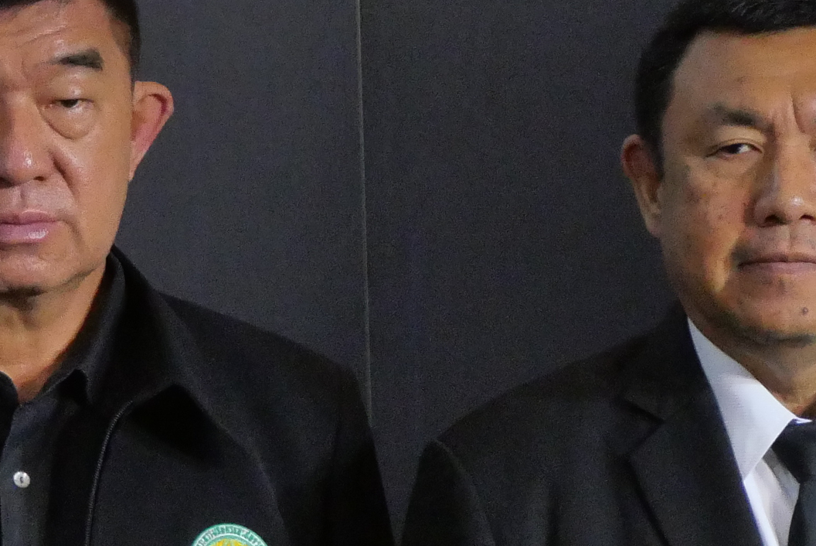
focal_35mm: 362
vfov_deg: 3.8
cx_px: 609
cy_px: 493
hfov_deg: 5.7
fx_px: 8212
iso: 3200
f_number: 5.6
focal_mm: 50
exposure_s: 1/250
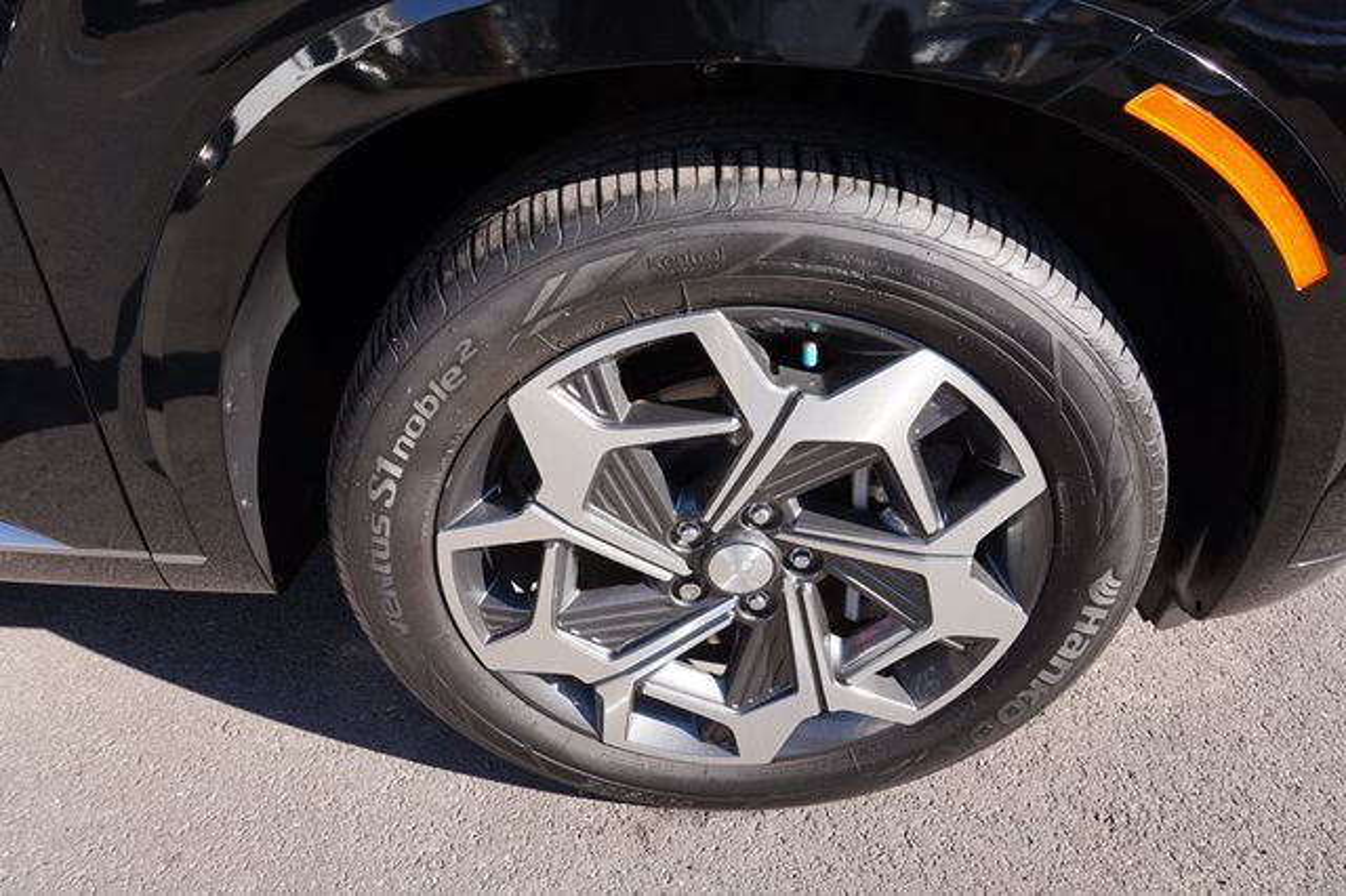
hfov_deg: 73.8
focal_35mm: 24
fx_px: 897
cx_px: 673
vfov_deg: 53.1
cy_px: 448
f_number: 7.1
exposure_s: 1/100
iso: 100
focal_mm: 16
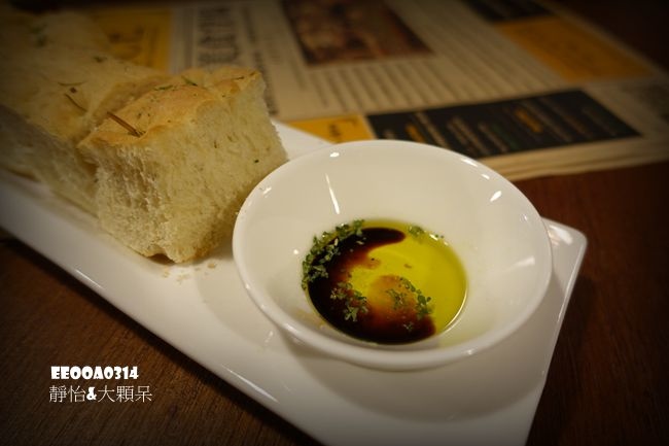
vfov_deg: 53.1
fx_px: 446
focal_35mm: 24
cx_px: 334
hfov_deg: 73.8
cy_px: 223
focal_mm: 8.8
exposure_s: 1/30
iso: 160
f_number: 1.8
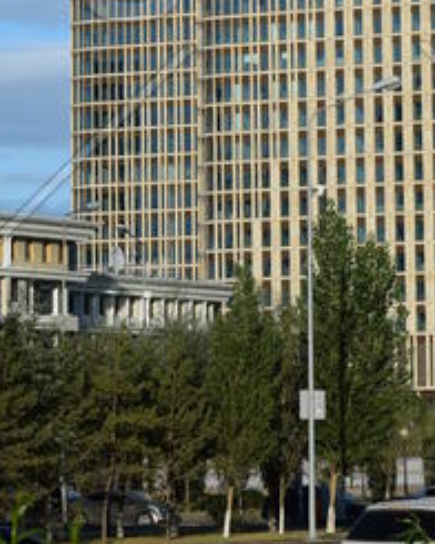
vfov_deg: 9.2
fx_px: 3331
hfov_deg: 7.5
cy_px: -71
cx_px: 307
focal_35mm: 207
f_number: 7.1
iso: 200
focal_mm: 62
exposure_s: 1/800
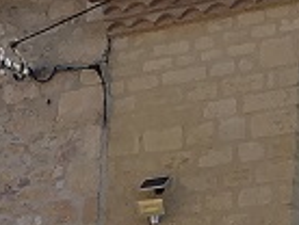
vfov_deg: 8.4
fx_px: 1402
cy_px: 558
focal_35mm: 162
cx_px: -360
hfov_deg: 10.8
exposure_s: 1/1412
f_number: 1.8
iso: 20
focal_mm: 3.99
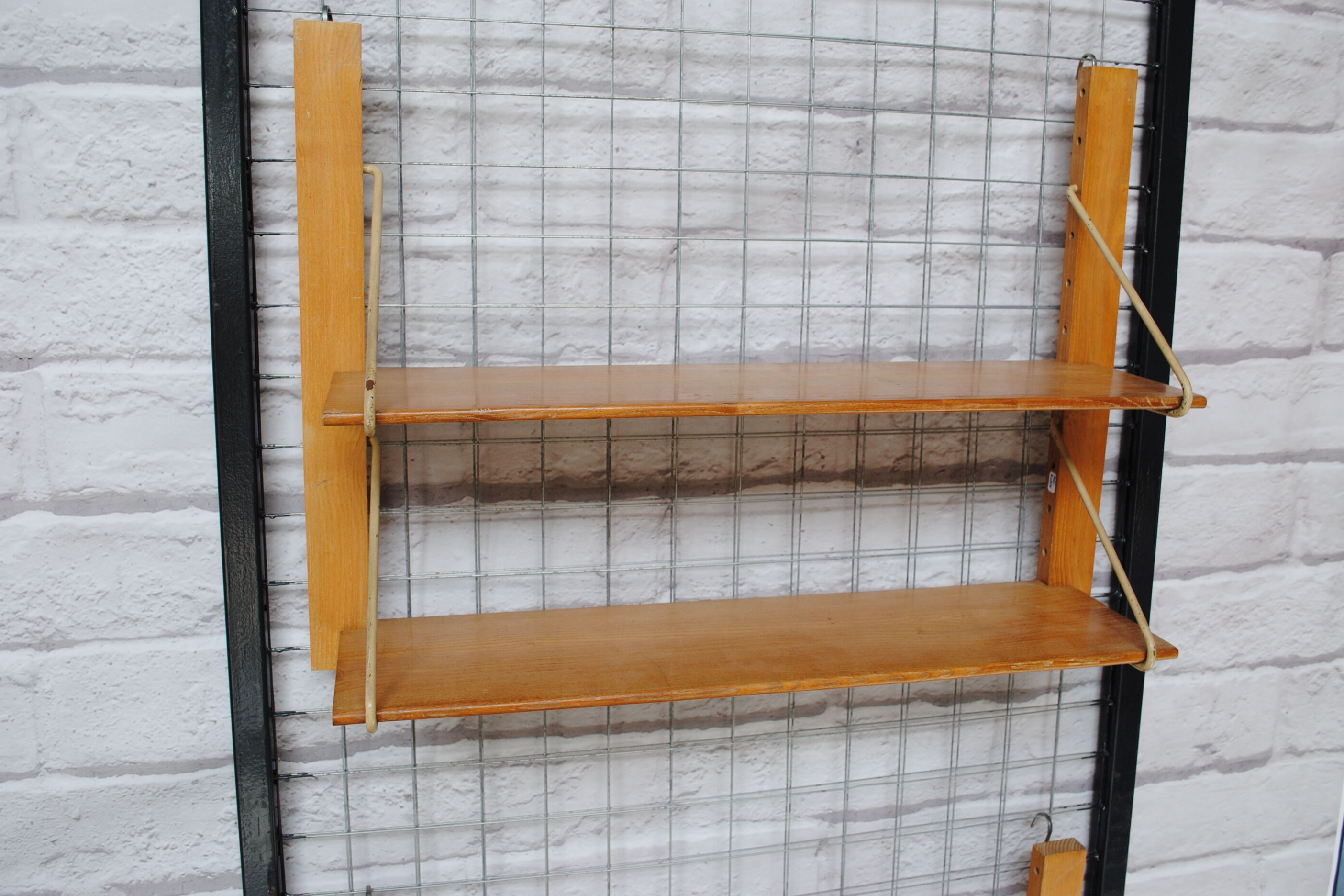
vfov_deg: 42.3
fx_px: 1157
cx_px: 687
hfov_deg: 60.3
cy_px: 435
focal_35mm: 31
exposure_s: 1/125
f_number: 5.6
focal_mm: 20
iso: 200
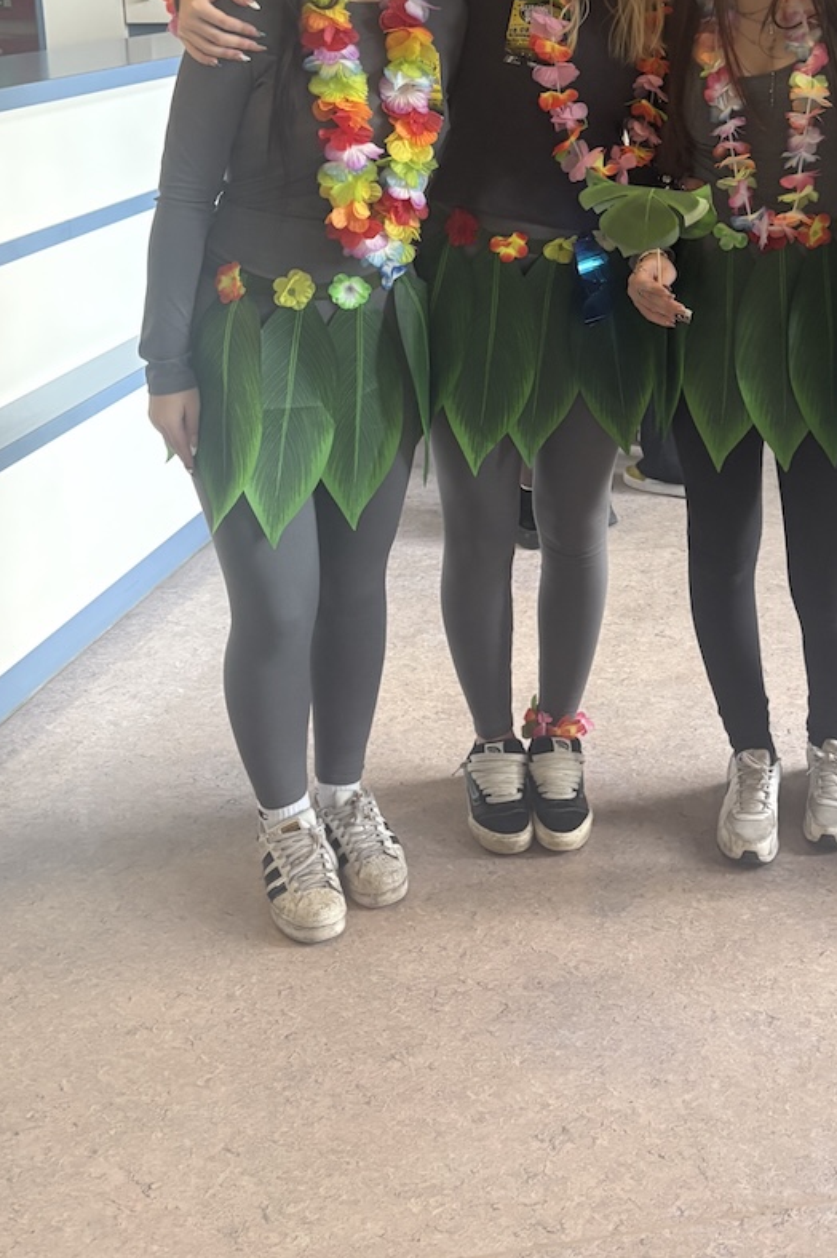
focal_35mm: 44
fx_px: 1536
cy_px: 262
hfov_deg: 29.7
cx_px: 677
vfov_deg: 42.6
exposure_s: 1/50
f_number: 1.6
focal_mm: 5.96
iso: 250
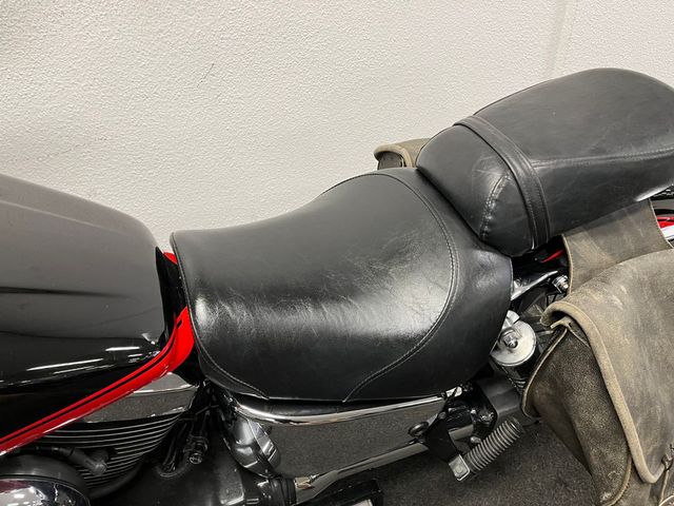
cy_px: 253
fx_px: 506
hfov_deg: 67.3
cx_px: 337
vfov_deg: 53.1
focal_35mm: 26
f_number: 1.6
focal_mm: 5.1
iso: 125
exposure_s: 1/50
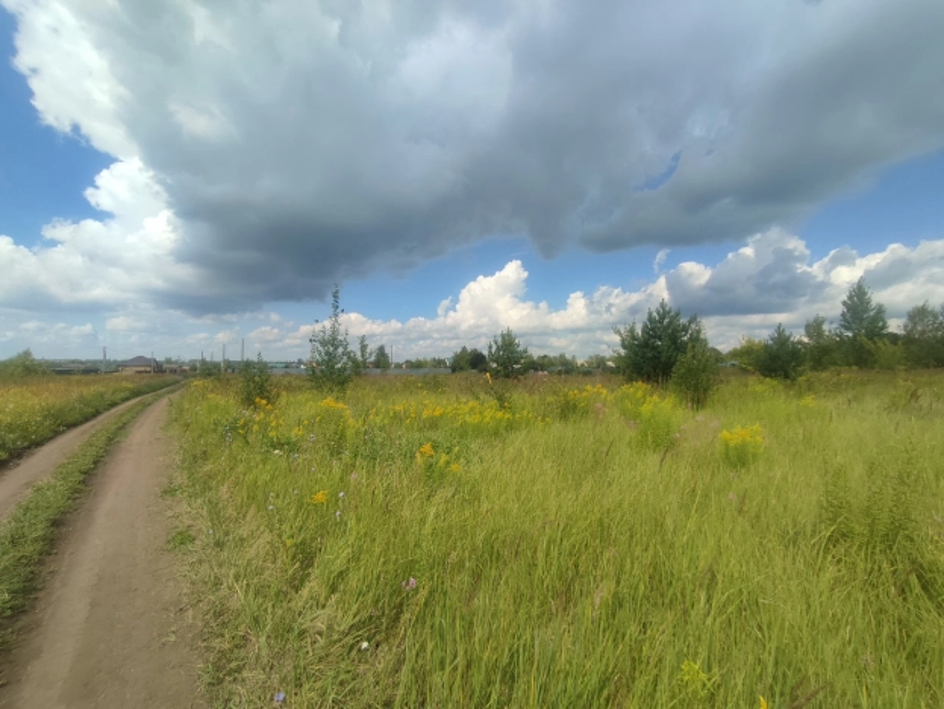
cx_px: 472
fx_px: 437
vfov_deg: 78.2
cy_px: 354
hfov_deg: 94.5
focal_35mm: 16
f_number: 2.2
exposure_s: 1/1464
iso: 50
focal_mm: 1.65
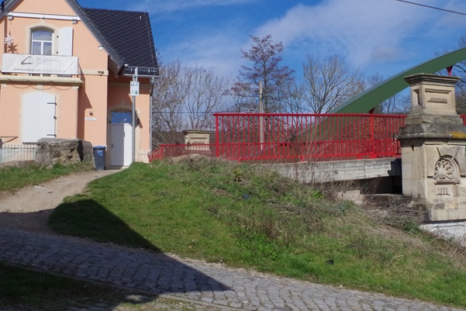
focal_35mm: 43
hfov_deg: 45.4
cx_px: 237
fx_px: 557
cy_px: 131
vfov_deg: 31.2
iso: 3200
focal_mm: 23.13
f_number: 13
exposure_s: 1/6000
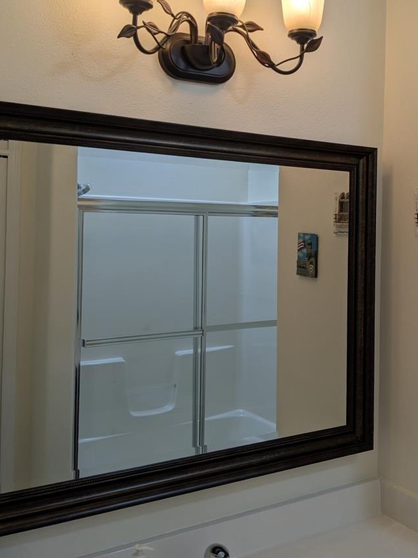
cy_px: 227
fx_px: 612
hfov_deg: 37.5
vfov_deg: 48.7
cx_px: 259
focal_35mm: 38
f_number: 1.73
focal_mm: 4.38
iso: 52
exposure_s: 1/165
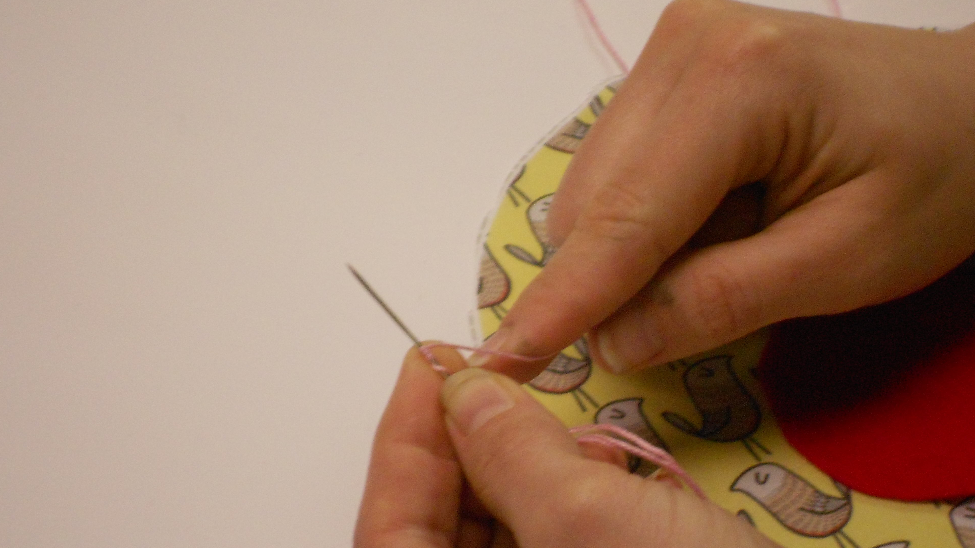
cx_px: 449
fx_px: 4111
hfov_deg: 13.5
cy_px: 319
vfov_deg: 7.6
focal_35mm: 159
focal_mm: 23
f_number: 6.5
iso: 400
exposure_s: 1/30
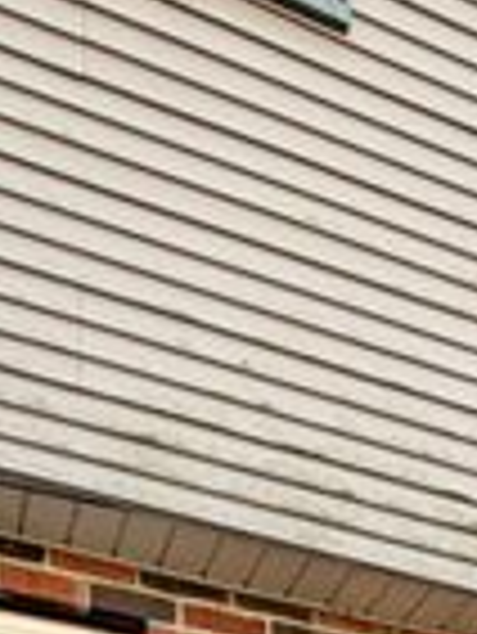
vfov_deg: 17.8
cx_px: 400
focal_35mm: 66
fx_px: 1211
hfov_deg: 21.9
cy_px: 1329
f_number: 2.2
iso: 40
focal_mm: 2.22
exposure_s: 1/191
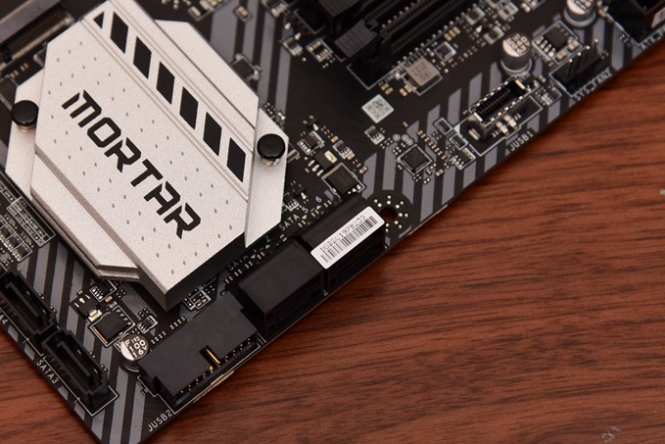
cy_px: 179
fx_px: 3344
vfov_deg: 7.6
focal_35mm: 181
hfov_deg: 11.3
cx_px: 218
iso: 1600
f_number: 5.6
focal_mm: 120
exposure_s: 1/60
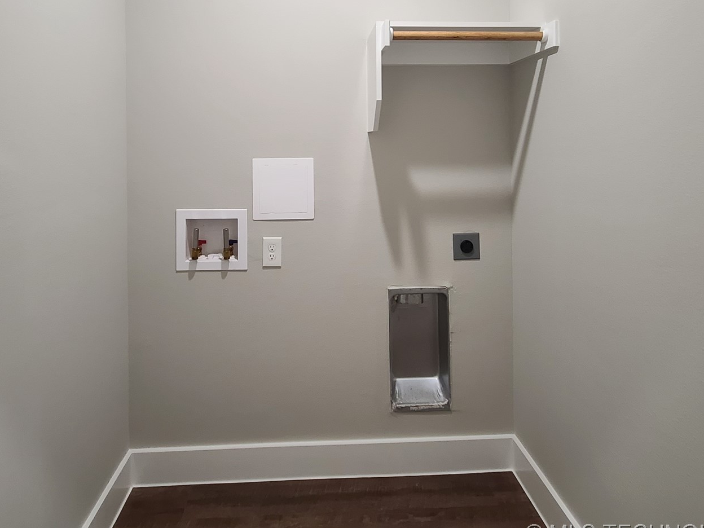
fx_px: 407
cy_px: 151
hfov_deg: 81.7
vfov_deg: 63.2
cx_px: 331
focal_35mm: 20
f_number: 2.2
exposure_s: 1/60
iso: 320
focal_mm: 2.2
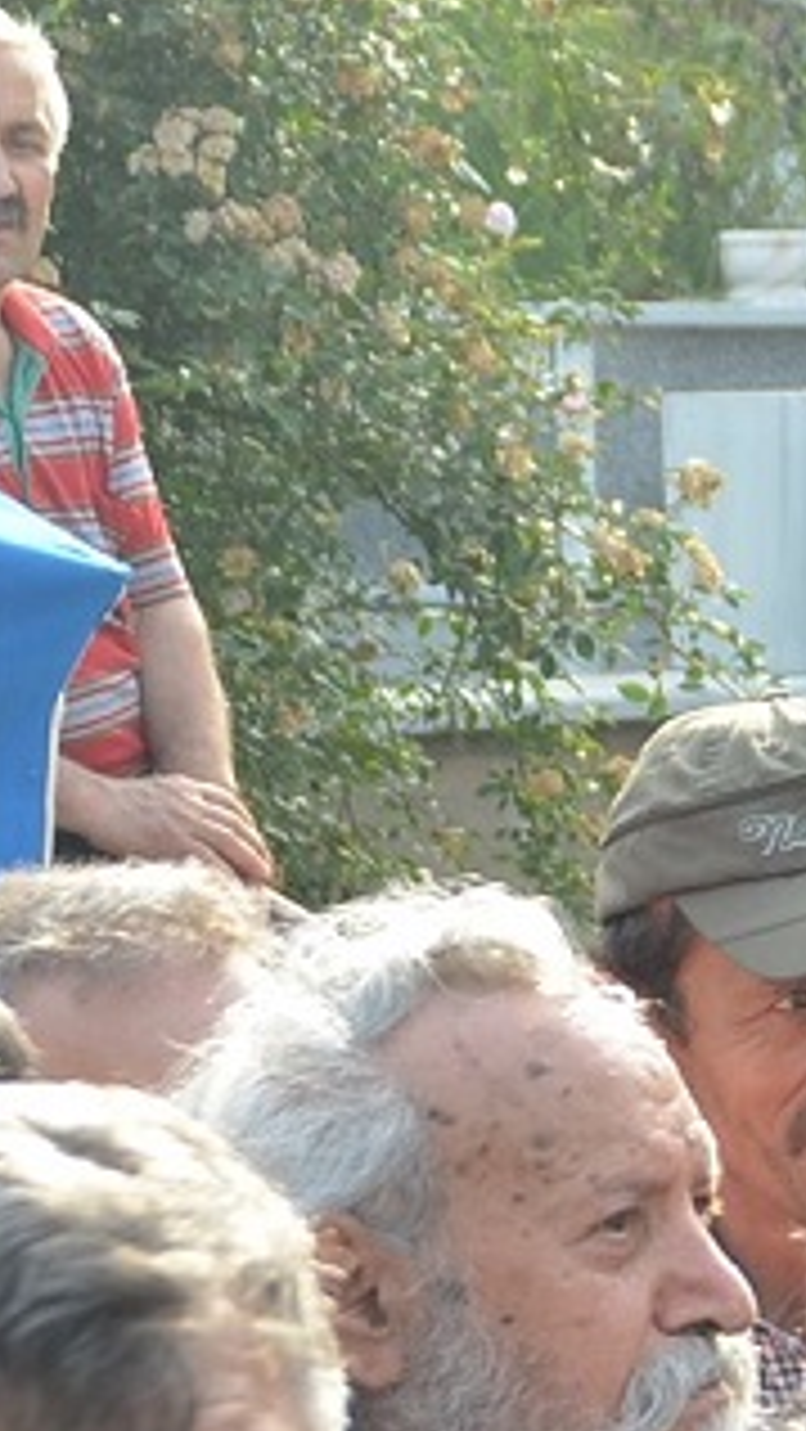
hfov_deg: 5.2
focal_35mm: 225
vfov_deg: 9.6
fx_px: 8544
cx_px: 2175
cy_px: 1100
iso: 200
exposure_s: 1/160
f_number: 6.3
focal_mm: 38
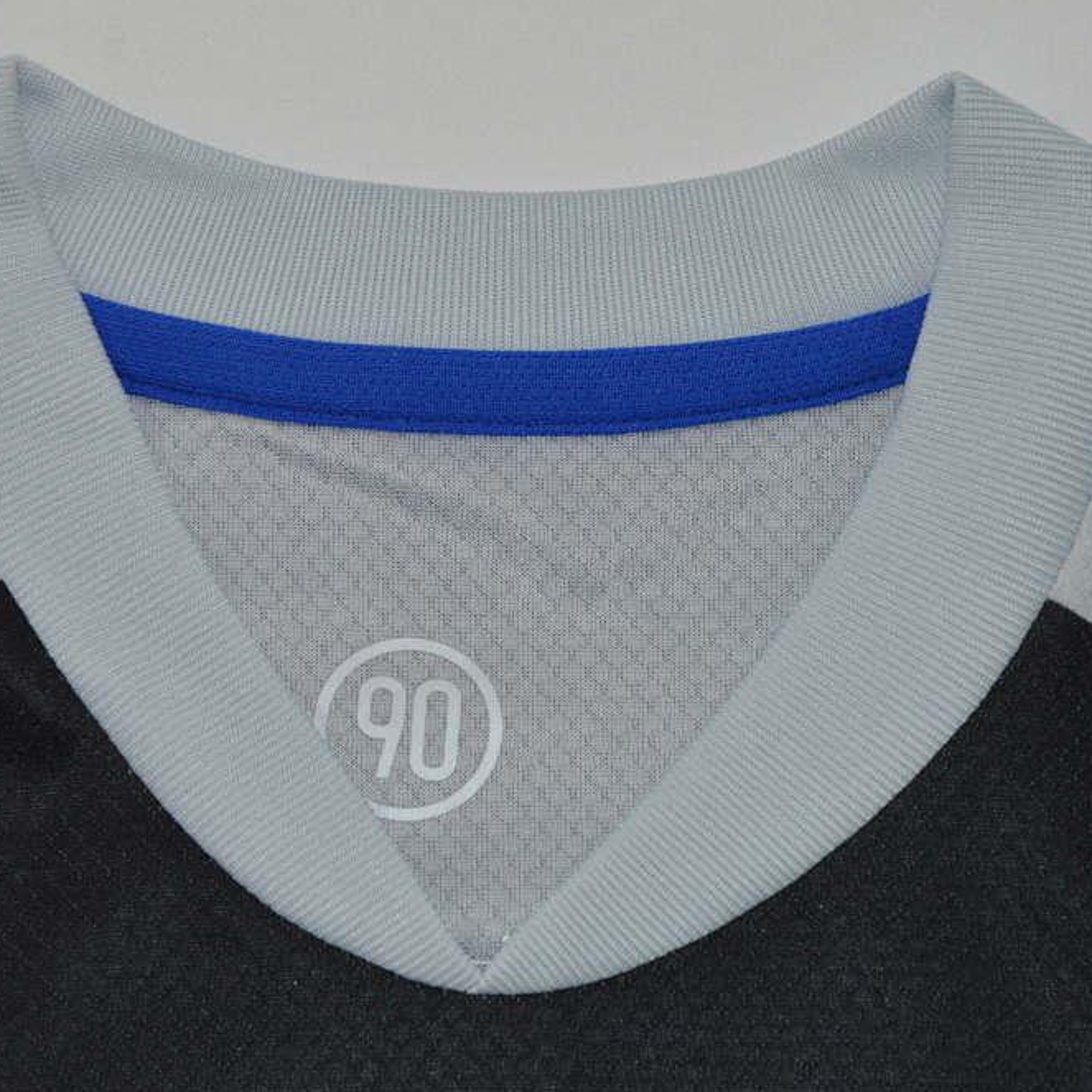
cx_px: 471
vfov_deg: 8.0
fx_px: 7769
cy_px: 530
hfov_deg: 8.0
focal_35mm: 218
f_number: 16
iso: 400
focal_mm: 105
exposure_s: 1/200
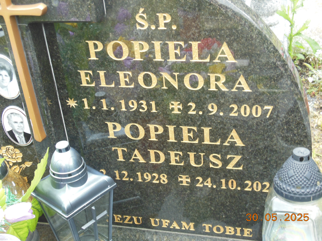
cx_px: 161
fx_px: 465
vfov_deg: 29.1
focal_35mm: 50
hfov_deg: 38.2
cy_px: 120
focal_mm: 8.9
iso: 125
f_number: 4
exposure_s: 1/80
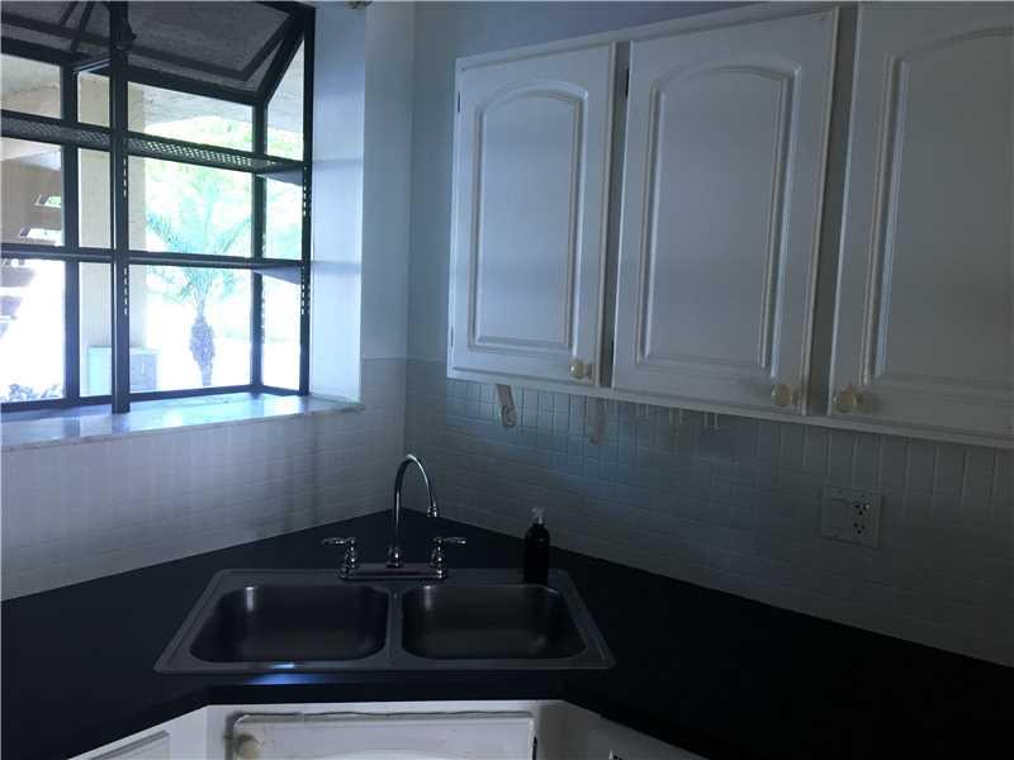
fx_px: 849
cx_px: 507
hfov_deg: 61.7
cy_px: 380
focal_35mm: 29
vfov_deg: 48.2
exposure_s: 1/15
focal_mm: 4.15
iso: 32
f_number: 2.2
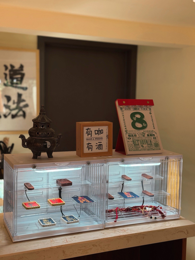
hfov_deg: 30.3
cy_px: 130
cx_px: 98
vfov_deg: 39.7
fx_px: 360
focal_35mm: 48
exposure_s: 1/50
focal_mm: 6.76
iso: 80
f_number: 1.78
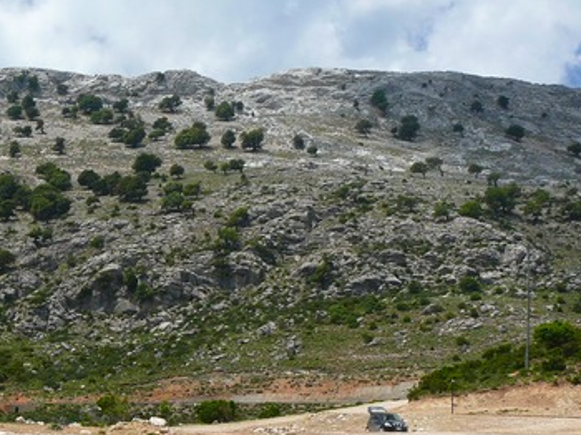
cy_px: 322
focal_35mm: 75
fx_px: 1258
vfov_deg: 19.5
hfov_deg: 24.6
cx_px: -18
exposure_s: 1/200
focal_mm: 7.4
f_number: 5.6
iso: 100
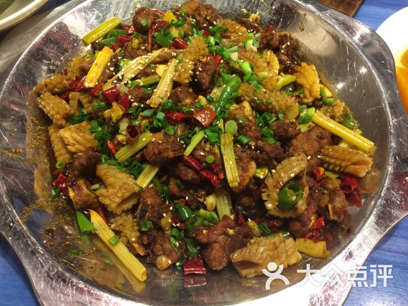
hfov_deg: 61.7
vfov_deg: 48.2
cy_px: 153
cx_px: 204
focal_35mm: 29
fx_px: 342
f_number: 2.2
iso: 100
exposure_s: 1/33
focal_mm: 4.15
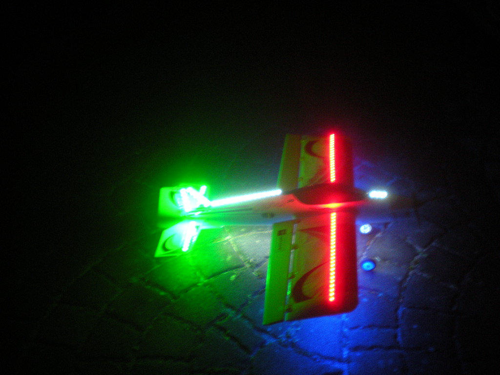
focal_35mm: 38
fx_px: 549
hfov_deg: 49.0
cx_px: 250
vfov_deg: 37.7
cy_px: 188
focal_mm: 6.3
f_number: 3.1
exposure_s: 1/8
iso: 250
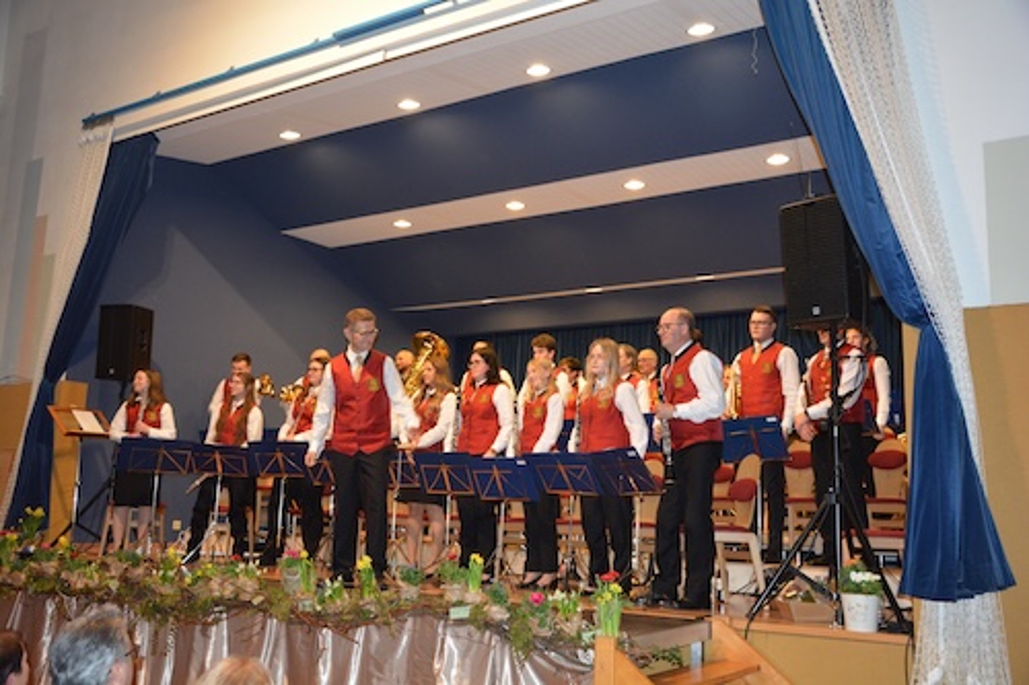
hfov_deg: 57.2
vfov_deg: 39.9
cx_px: 514
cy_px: 342
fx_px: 943
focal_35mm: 33
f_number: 3.8
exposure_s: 1/60
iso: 2000
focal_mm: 22
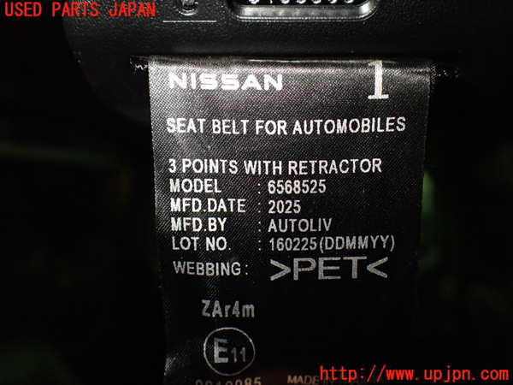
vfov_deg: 46.8
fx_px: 445
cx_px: 256
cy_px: 192
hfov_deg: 60.0
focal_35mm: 30
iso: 500
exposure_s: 1/125
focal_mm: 5.4
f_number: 2.3
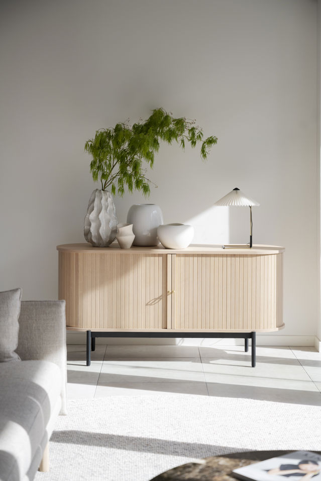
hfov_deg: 23.0
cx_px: 160
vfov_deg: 33.9
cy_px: 240
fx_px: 789
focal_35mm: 59
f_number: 4
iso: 80
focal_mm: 59
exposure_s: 1/250
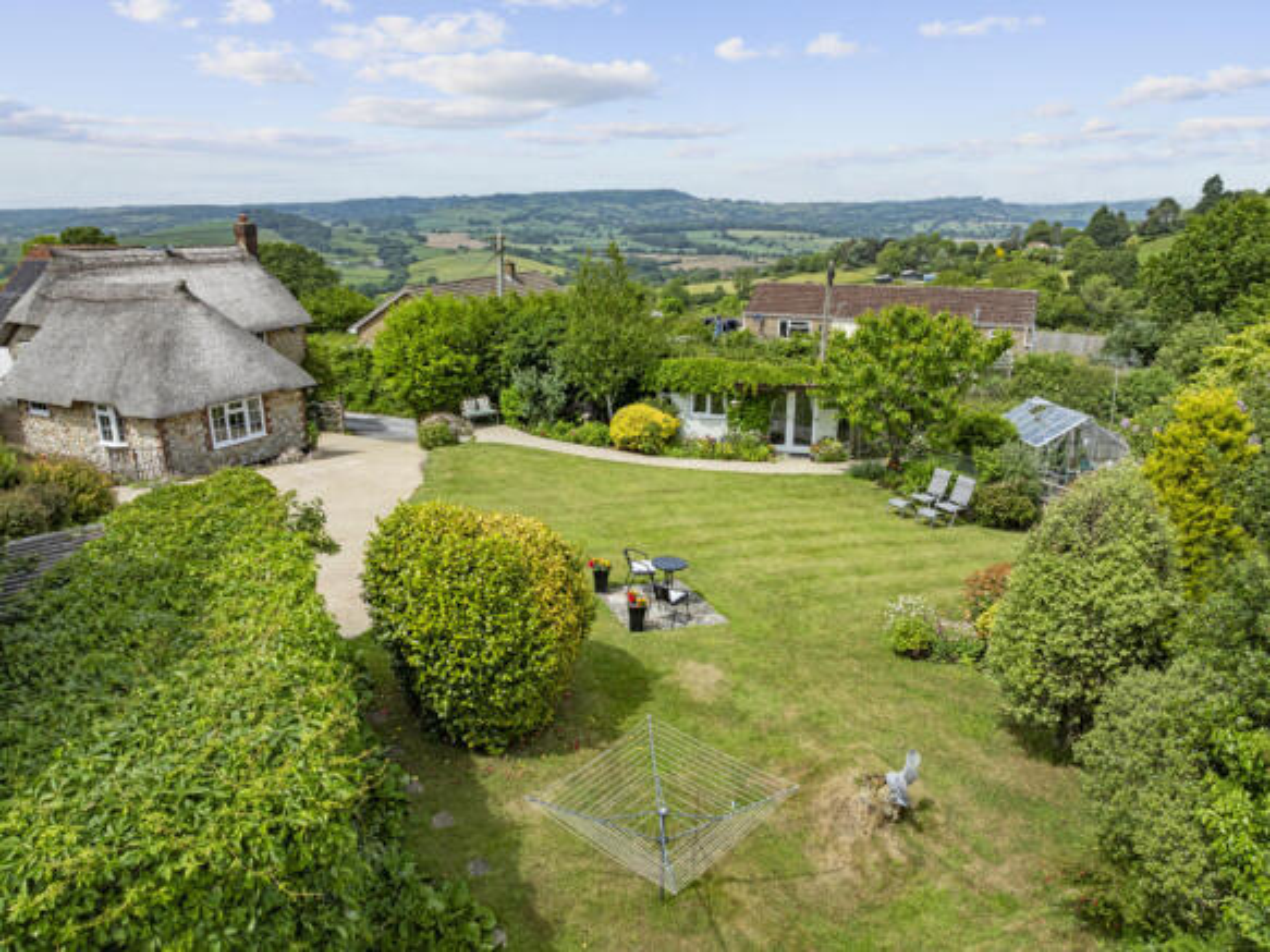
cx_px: 635
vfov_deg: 56.8
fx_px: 880
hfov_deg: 71.6
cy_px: 476
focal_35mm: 24
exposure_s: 1/500
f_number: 2.8
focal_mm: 12.29
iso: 110
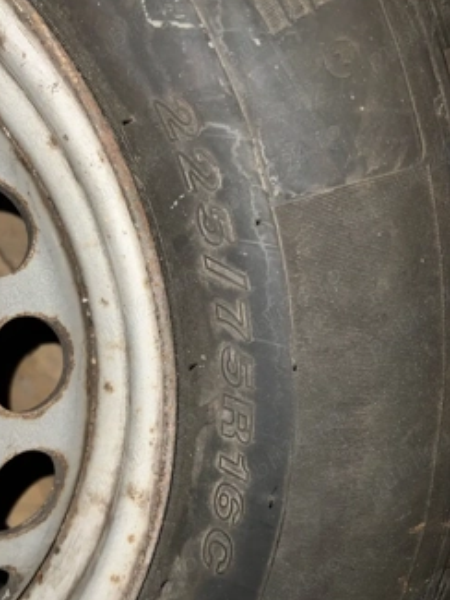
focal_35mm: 32
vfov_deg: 56.7
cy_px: 334
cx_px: 175
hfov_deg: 43.9
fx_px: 554
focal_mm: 5.7
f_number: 1.5
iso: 32
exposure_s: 1/4
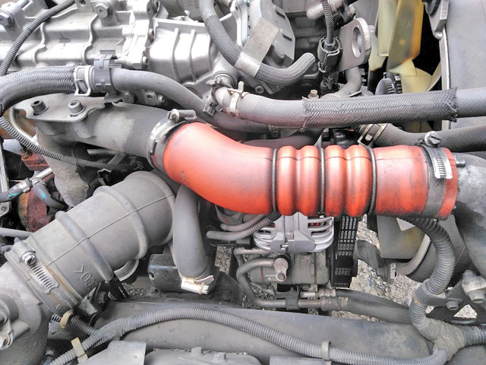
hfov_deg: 65.3
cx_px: 243
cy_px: 182
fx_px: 379
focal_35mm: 27
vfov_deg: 51.4
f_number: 2.2
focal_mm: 3.46
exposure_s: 1/30
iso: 68
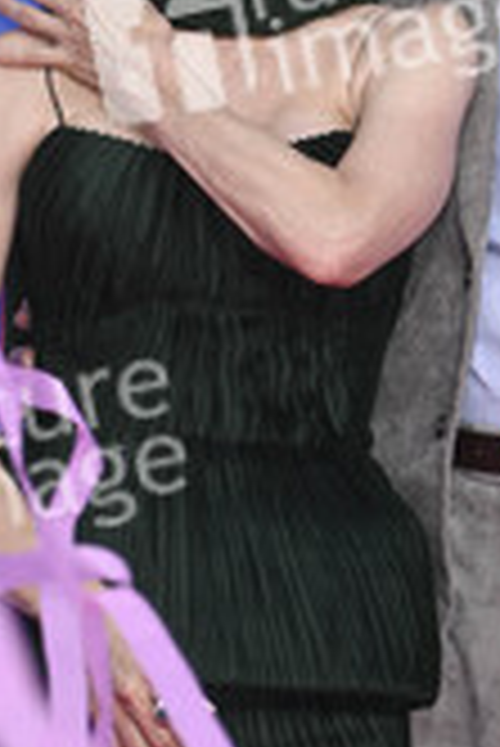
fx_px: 10498
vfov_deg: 4.1
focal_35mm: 505
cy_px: 243
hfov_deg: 2.7
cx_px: 446
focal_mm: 210
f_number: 6.3
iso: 250
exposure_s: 1/250
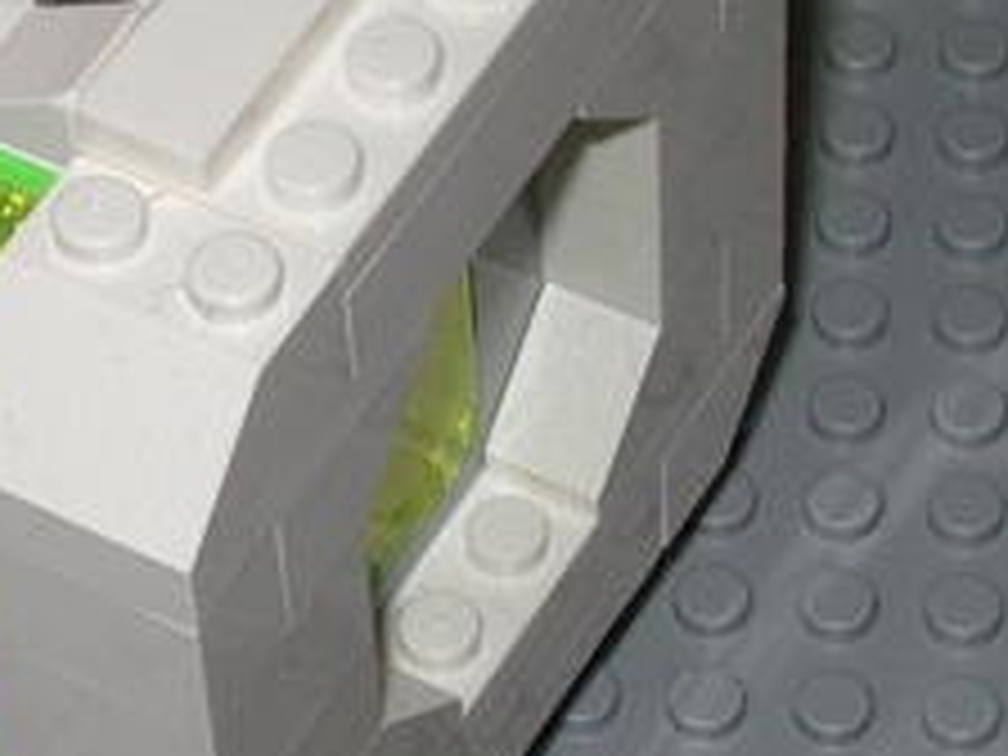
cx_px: -333
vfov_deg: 8.2
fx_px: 5242
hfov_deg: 10.7
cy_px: 284
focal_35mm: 180
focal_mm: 9.6
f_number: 6.2
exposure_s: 1/60
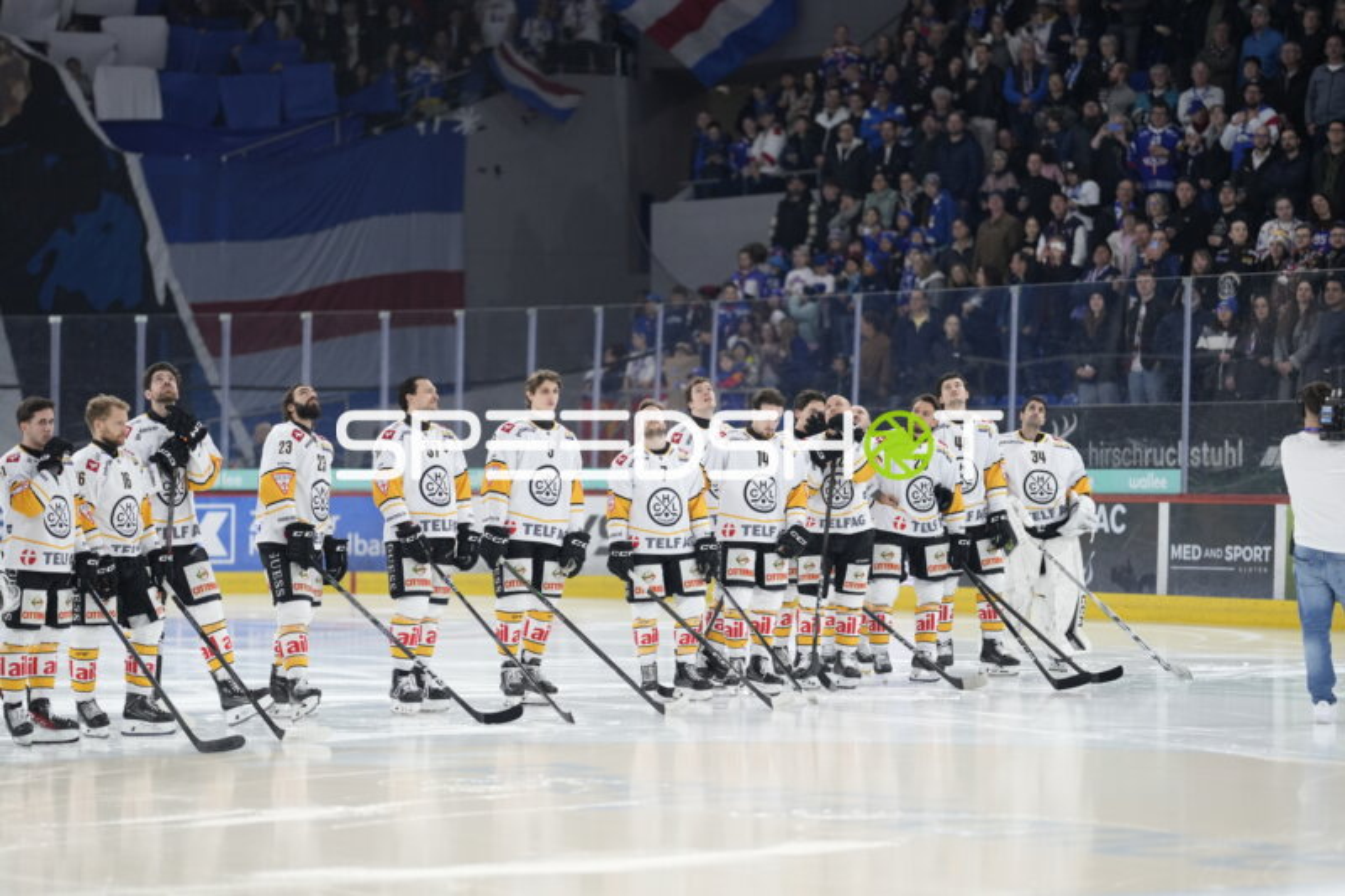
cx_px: 672
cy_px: 448
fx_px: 5042
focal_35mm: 135
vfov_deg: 10.2
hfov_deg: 15.2
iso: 1600
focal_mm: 135
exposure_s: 1/2000
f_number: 1.8
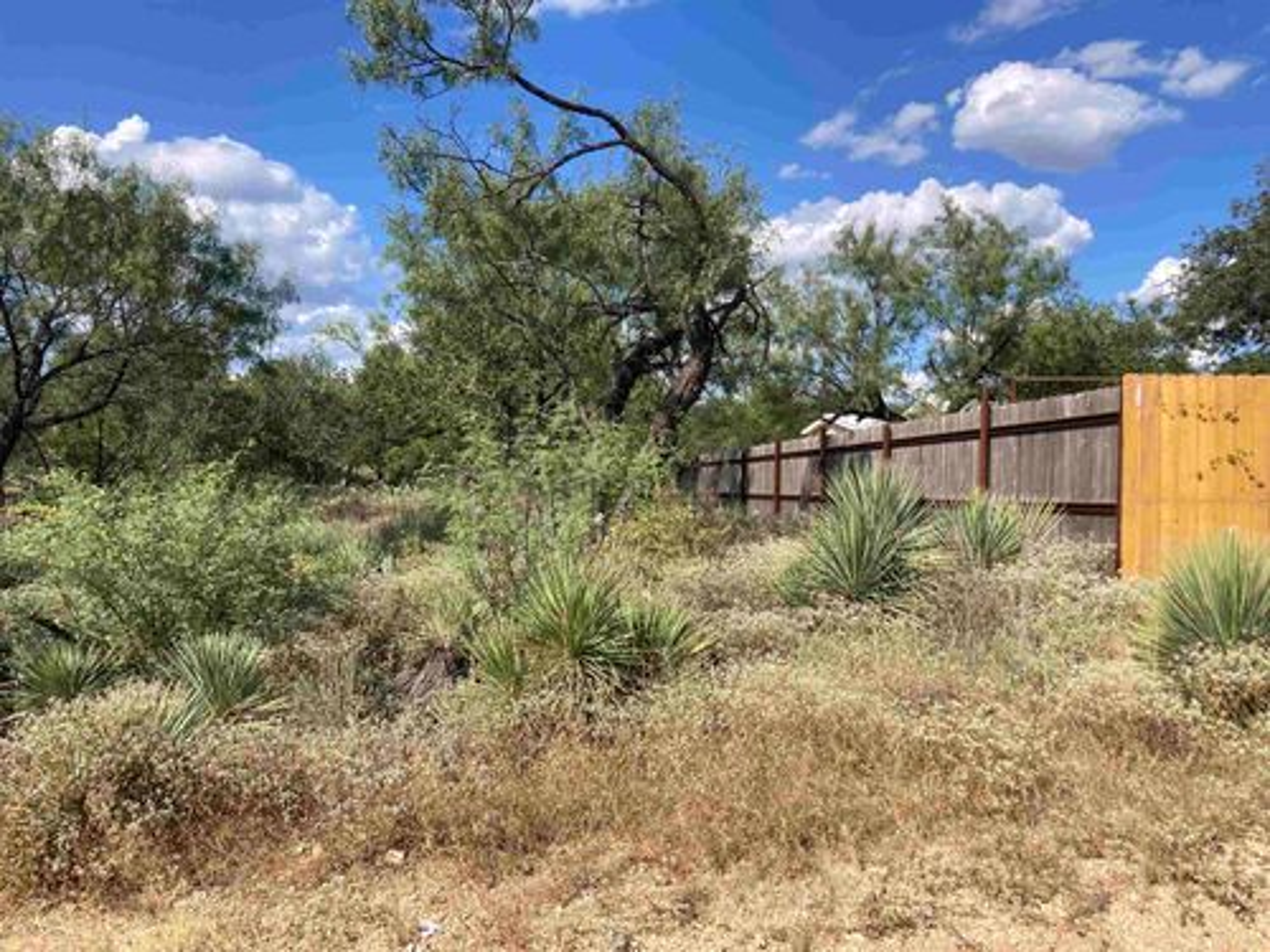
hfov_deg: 63.4
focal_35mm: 28
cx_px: 635
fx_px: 1027
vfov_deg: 49.7
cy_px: 476
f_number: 1.8
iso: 20
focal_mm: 3.99
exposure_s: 1/1869
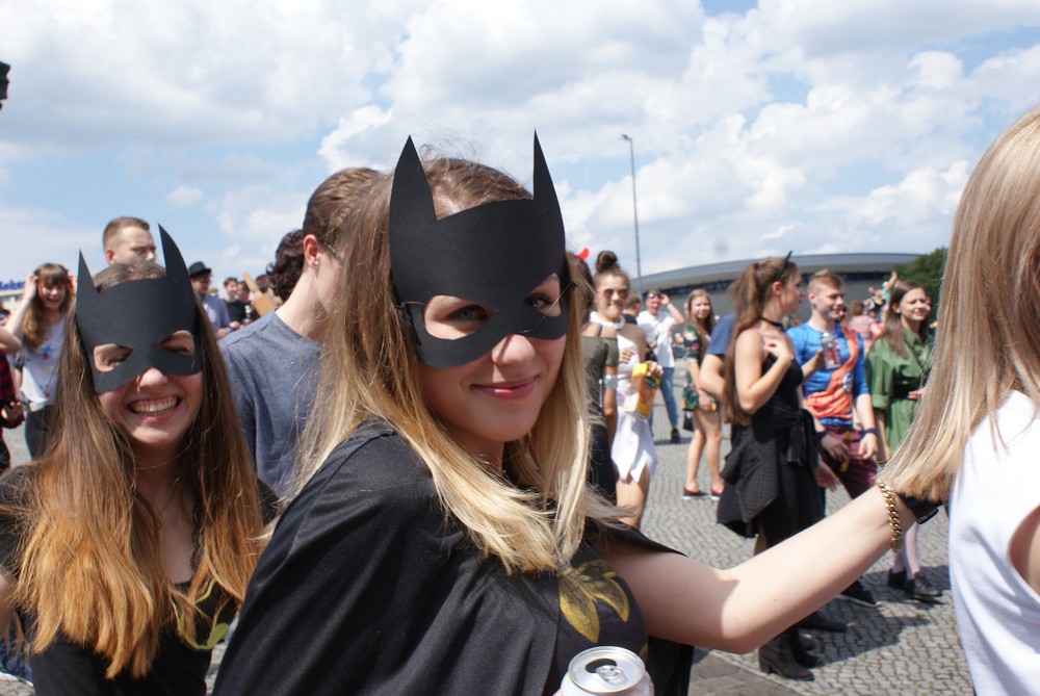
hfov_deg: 49.5
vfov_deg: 34.3
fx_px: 1128
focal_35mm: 39
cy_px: 348
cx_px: 520
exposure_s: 1/160
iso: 100
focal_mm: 26
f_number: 10
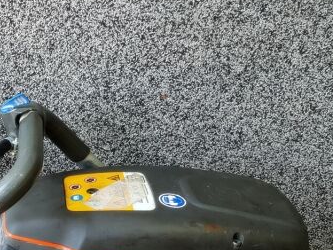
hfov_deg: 29.9
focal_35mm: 60
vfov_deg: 23.9
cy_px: 212
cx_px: -4
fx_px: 577
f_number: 1.7
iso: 64
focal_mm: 4.2
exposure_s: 1/50
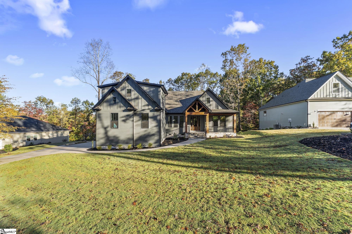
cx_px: 176
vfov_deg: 81.2
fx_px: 137
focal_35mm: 14
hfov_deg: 104.3
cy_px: 117
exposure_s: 1/13
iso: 100
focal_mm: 14
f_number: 6.3
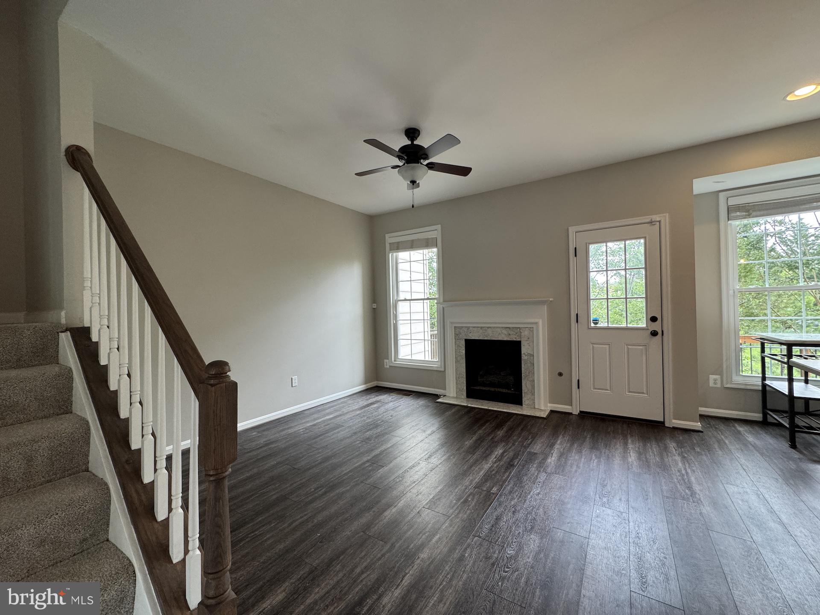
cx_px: 410
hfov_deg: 102.1
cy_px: 308
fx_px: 332
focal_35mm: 14
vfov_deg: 85.7
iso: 200
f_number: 2.2
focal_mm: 2.22
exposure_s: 1/120
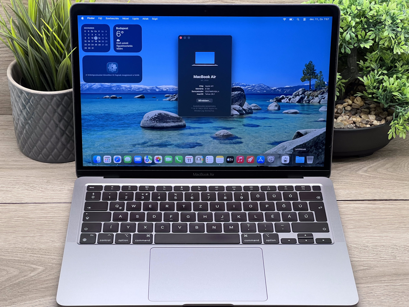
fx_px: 910
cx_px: 204
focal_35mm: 77
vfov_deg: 19.1
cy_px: 154
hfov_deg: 25.3
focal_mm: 9
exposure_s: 1/100
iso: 100
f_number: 2.8
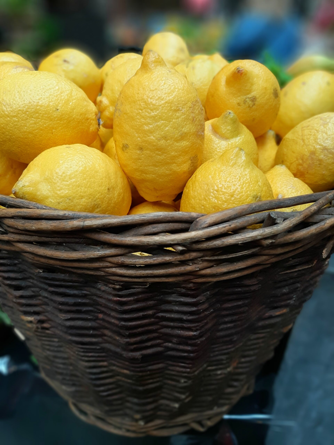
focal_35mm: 26
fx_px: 334
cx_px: 167
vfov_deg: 67.3
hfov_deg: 53.1
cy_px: 222
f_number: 1.7
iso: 40
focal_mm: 3.93
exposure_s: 1/33
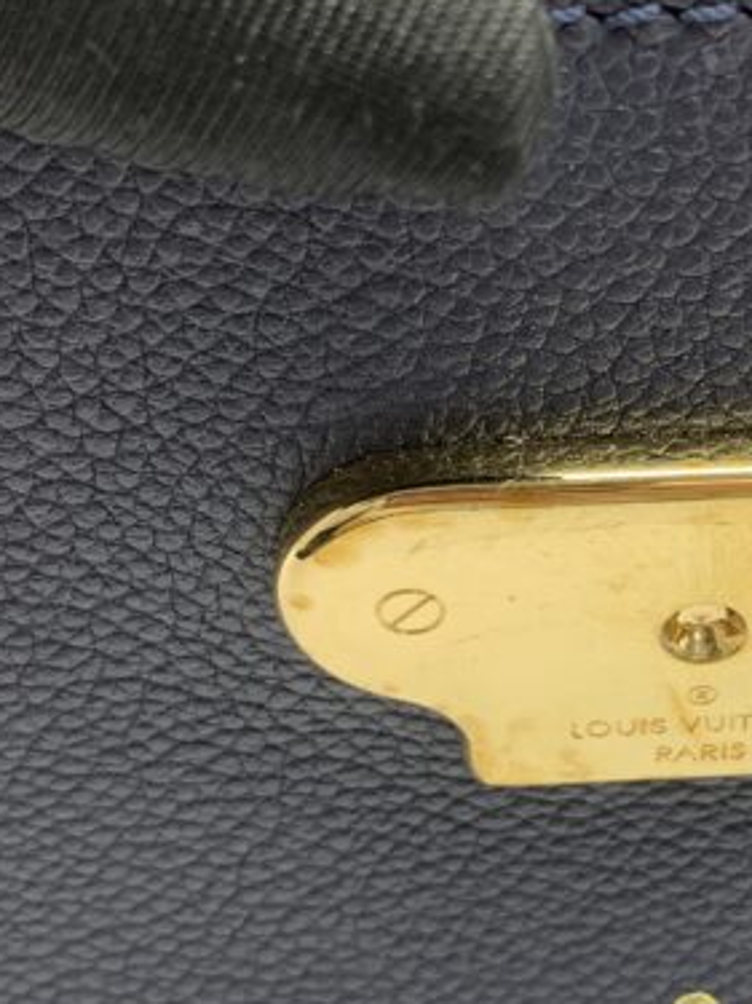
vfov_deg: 27.4
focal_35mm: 71
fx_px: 2058
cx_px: 629
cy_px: 525
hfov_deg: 20.4
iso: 80
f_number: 1.8
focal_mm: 4.25
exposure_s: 1/100
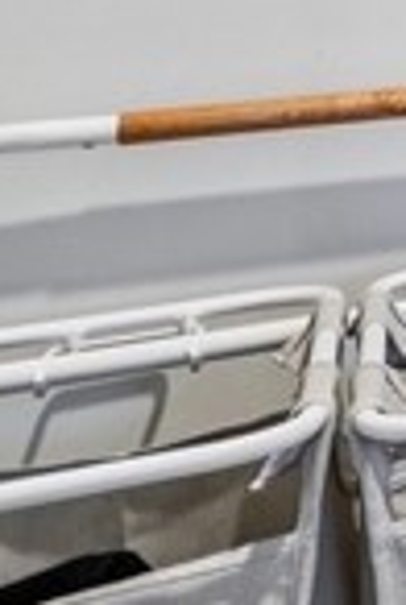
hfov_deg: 7.8
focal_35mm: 89
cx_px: 1699
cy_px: -242
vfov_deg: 20.3
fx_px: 1498
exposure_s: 1/2.5
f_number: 8
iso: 200
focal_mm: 12
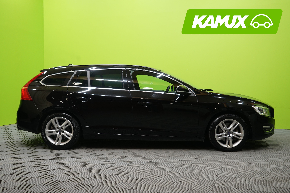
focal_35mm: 38
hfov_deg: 50.7
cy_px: 96
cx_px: 145
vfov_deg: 35.1
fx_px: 306
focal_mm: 38
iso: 800
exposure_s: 1/20
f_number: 5
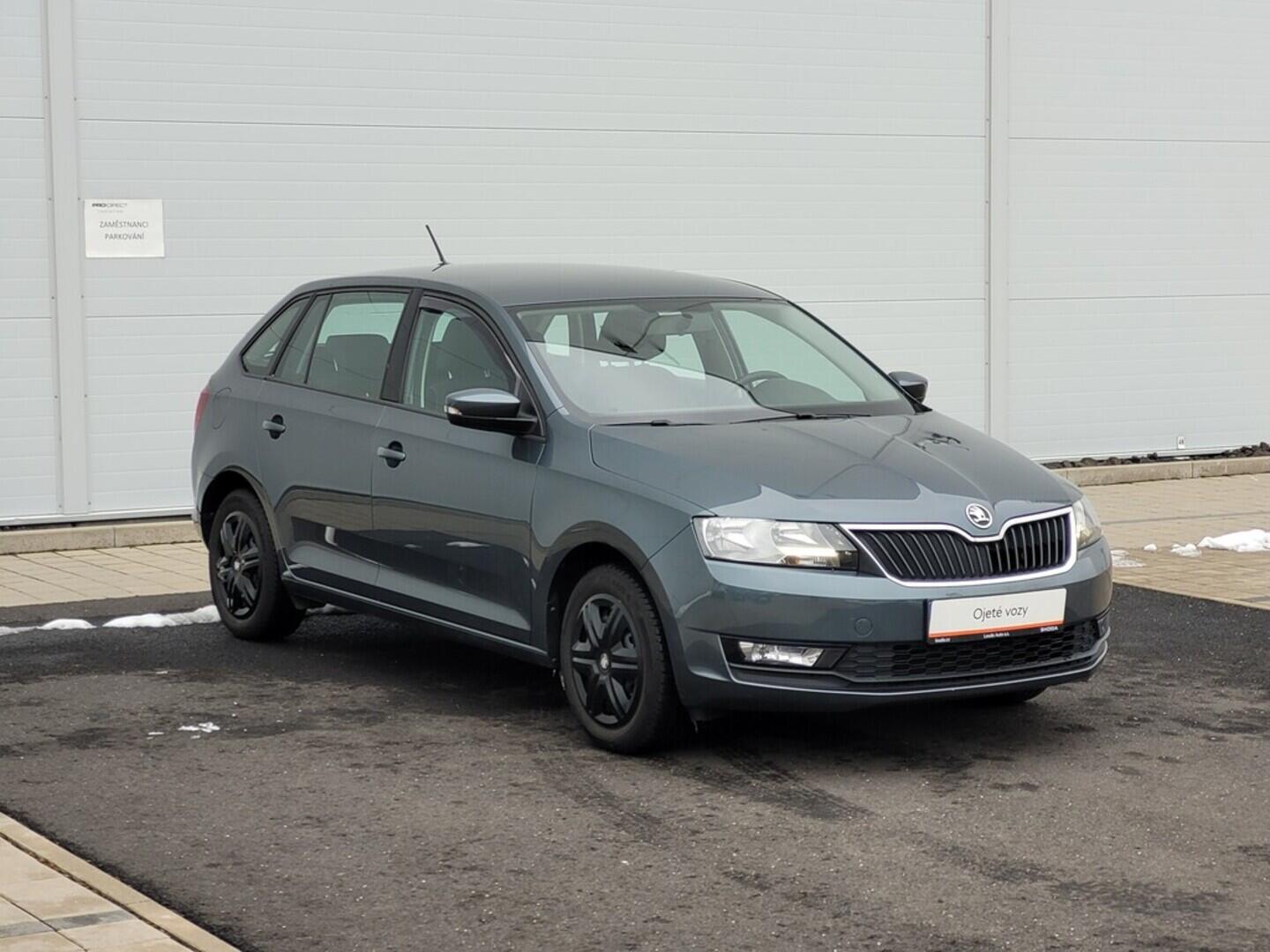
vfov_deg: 19.4
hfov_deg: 25.7
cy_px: 476
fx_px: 2788
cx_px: 635
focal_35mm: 76
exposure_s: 1/50
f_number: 2.4
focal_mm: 7.12
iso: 50
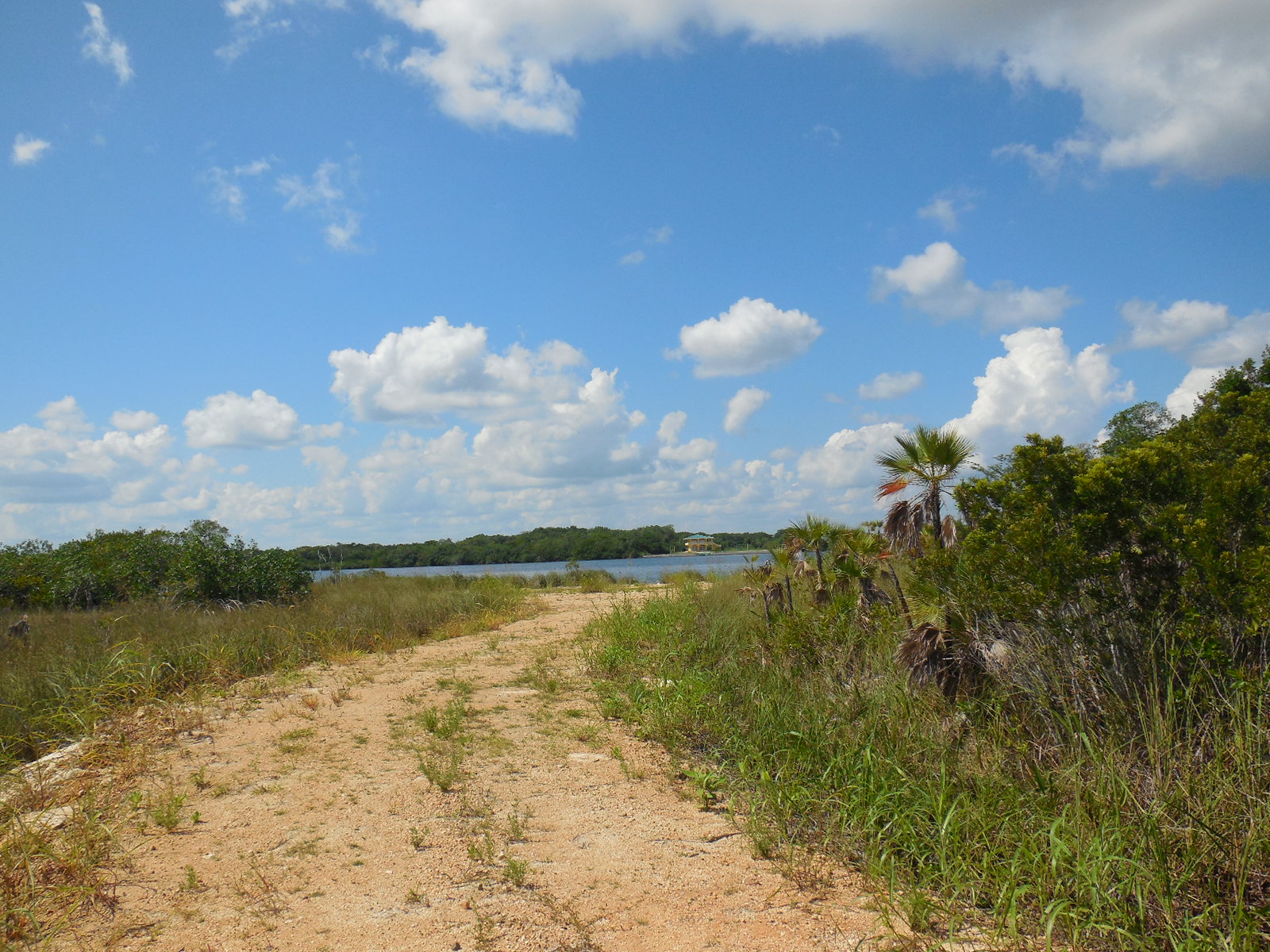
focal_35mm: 30
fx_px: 1101
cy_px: 476
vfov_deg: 46.8
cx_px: 635
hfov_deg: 60.0
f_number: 6.5
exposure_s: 1/800
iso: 125
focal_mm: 5.3
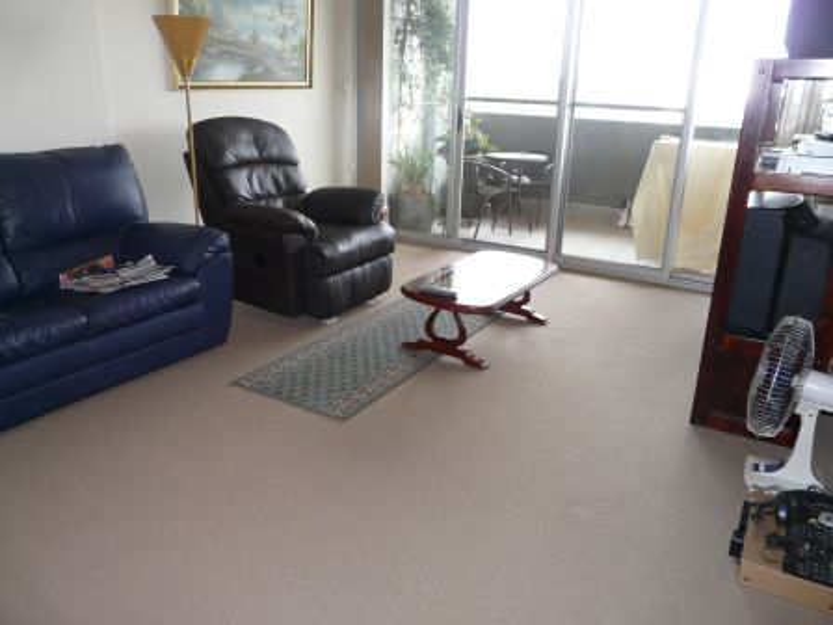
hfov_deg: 63.4
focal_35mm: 28
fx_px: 674
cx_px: 416
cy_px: 312
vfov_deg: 49.7
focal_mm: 4.6
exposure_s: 1/30
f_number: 2.8
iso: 100
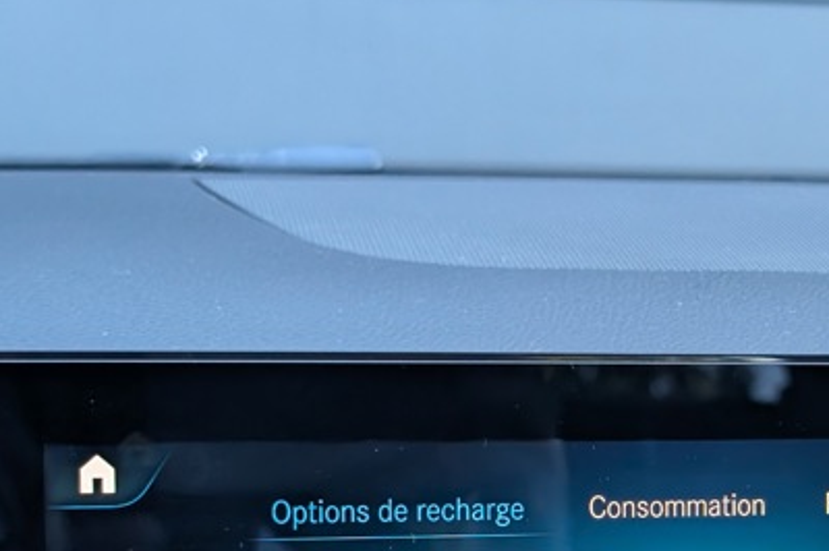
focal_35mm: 102
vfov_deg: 13.2
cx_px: 779
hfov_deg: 19.6
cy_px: 576
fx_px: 2347
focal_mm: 6.9
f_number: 1.68
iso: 277
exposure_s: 1/304
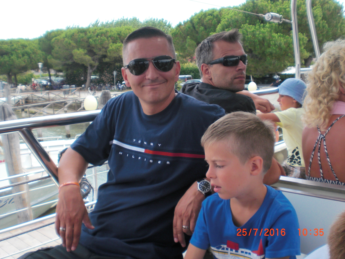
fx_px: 379
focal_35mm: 38
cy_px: 130
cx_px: 172
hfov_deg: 49.0
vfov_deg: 37.7
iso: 64
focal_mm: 6.3
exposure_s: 1/320
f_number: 5.6
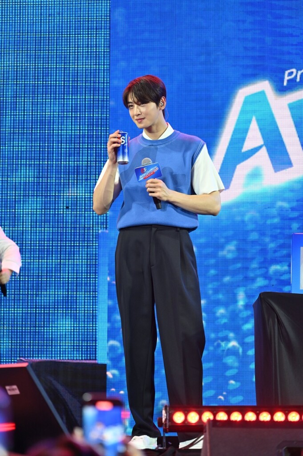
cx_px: 152
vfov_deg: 17.1
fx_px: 1517
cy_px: 228
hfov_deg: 11.4
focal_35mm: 120
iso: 640
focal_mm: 120
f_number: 4.5
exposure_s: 1/125
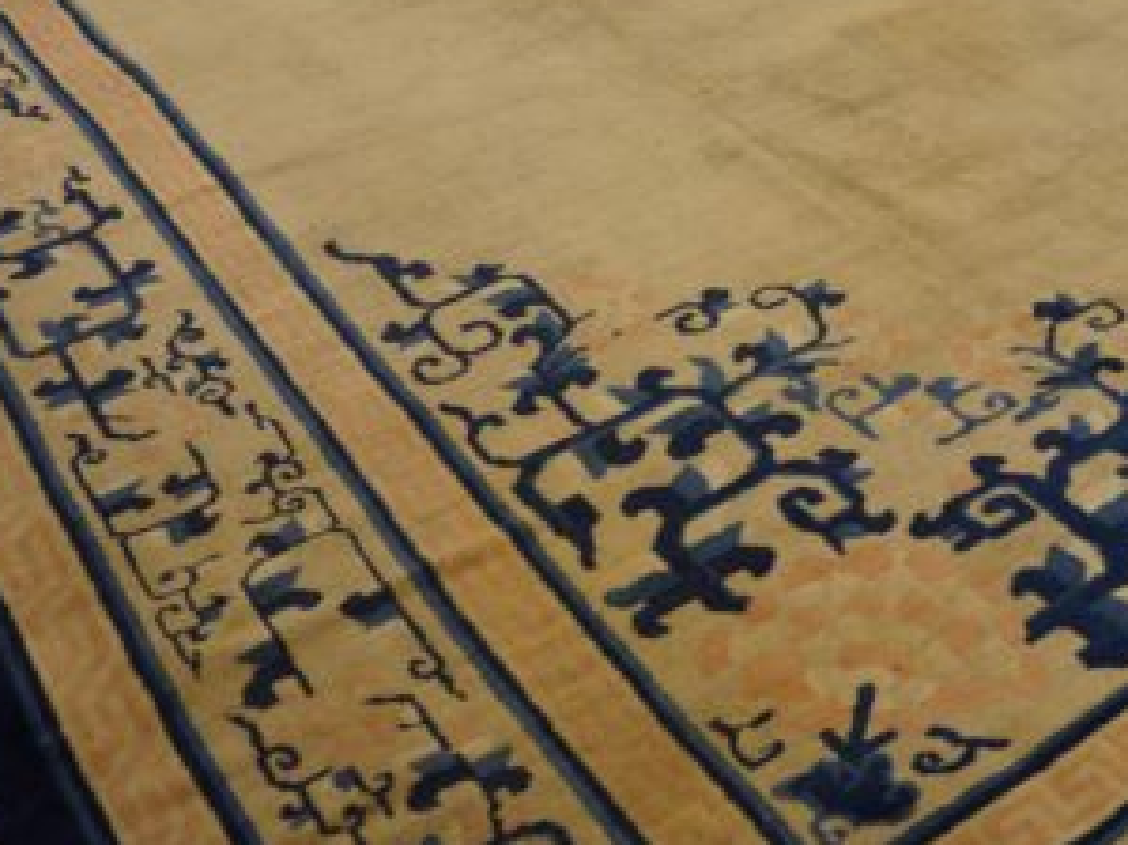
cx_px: 653
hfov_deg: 36.7
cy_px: 217
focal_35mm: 52
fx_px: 1694
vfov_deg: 27.6
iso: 400
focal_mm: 18
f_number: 4
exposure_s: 1/60
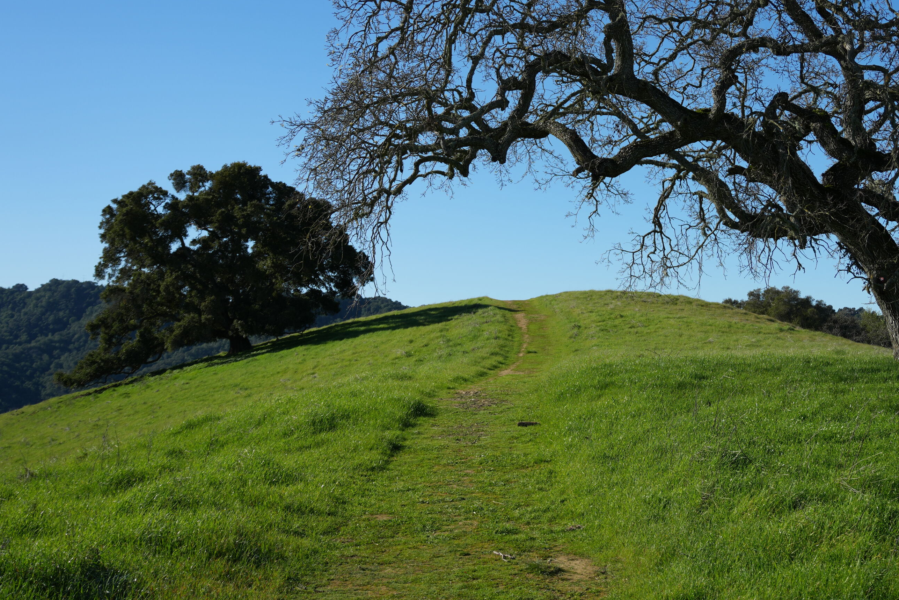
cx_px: 647
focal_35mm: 47
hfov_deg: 41.0
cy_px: 136
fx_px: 1174
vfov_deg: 28.2
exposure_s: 1/800
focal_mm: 28
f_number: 4.5
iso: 100
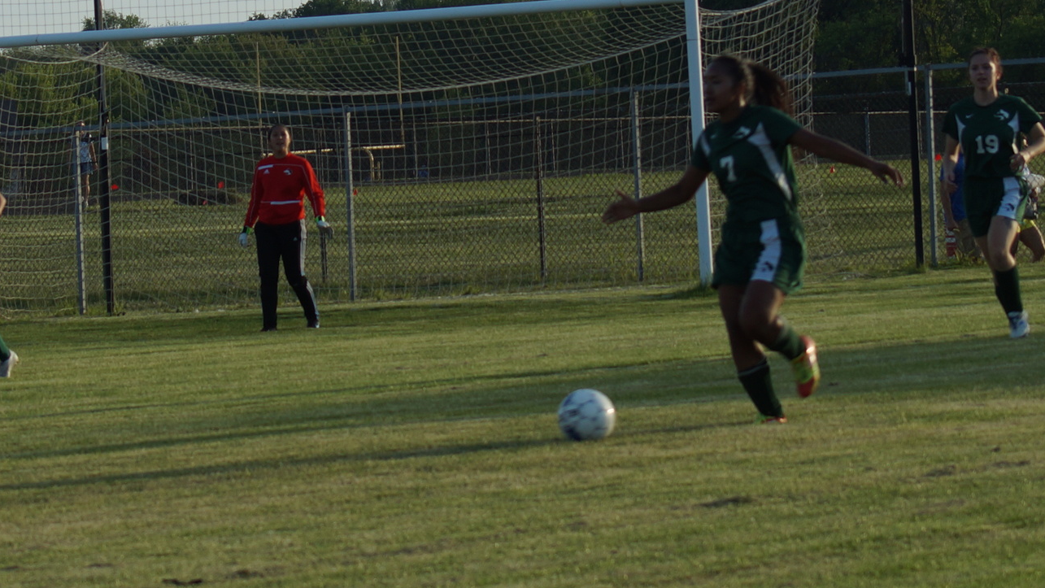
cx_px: 363
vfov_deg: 5.3
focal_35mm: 229
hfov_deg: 9.4
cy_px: 52
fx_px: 6346
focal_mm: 75
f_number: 6.3
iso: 100
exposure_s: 1/250
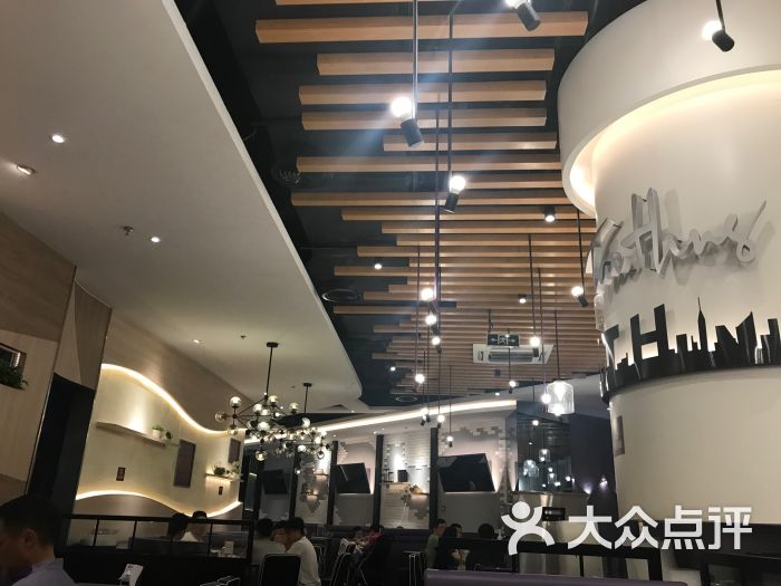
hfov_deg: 63.4
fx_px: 632
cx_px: 390
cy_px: 293
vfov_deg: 49.7
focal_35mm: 28
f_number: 1.8
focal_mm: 3.99
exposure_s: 1/25
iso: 32
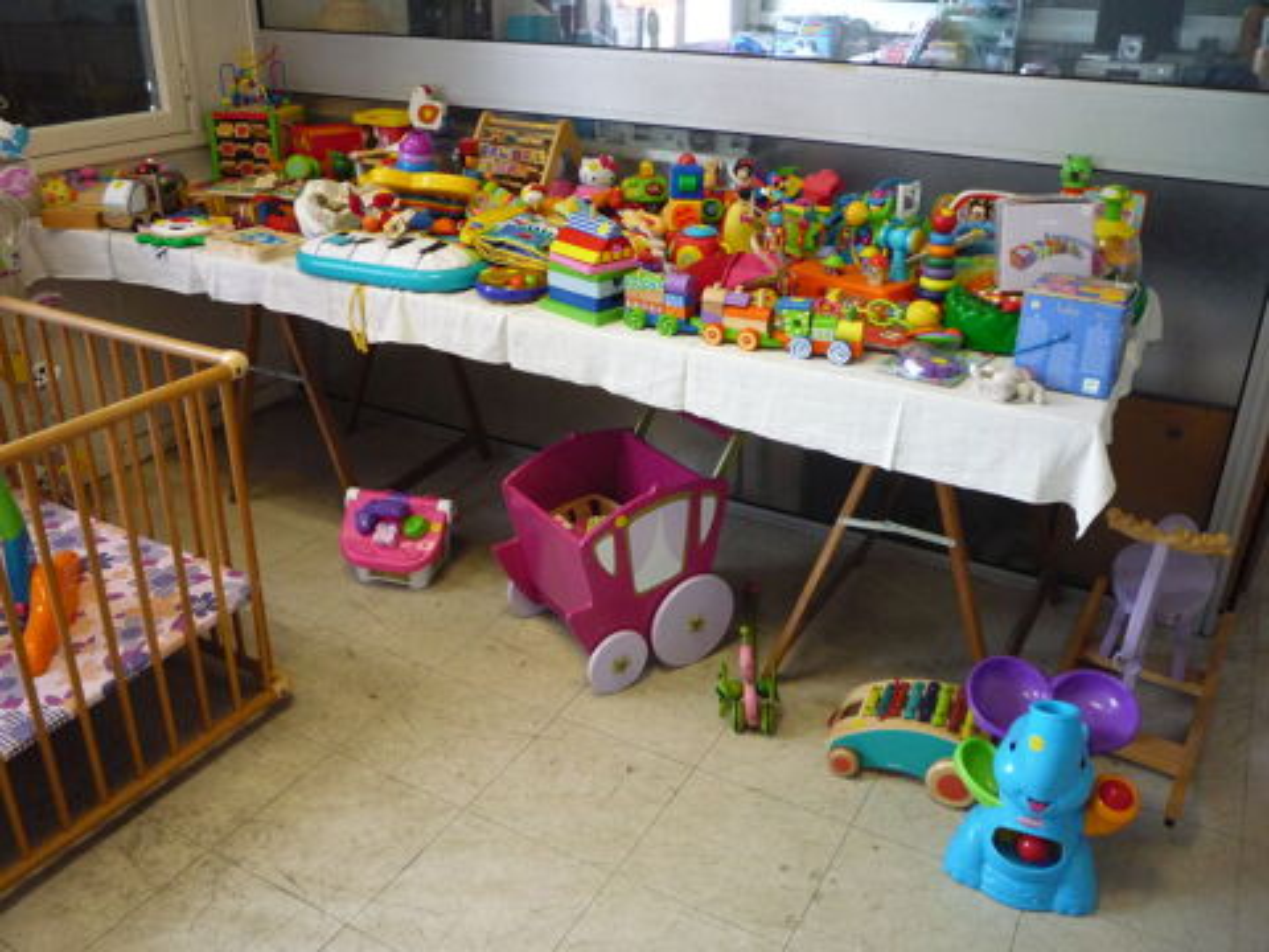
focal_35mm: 30
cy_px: 476
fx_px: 1100
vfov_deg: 46.8
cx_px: 634
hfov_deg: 60.0
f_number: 3.3
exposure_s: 1/30
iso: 400
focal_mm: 5.2
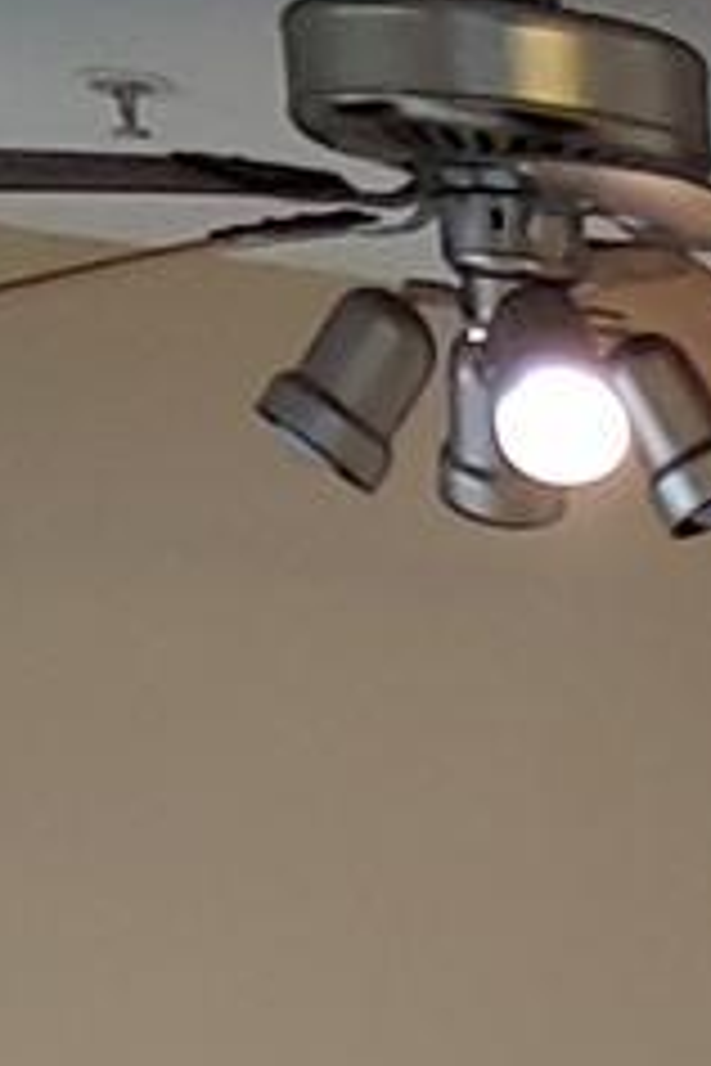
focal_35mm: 144
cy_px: 2807
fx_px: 4266
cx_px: 2362
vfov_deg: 11.1
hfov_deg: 7.8
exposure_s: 1/40
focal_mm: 2.18
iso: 50
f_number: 1.9
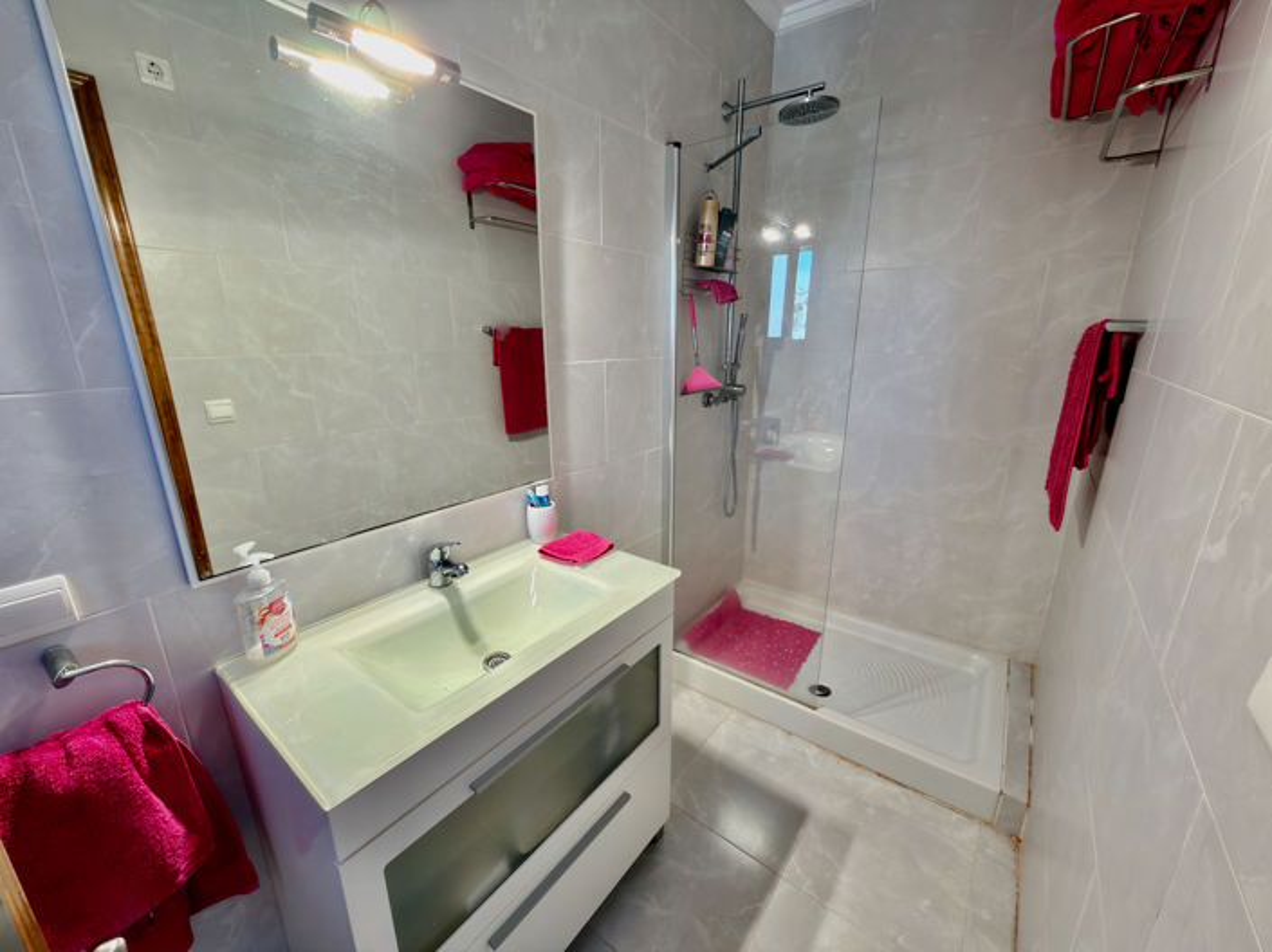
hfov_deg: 102.1
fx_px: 514
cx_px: 636
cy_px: 476
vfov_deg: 85.6
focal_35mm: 14
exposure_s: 1/50
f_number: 2.2
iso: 32
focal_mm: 2.22
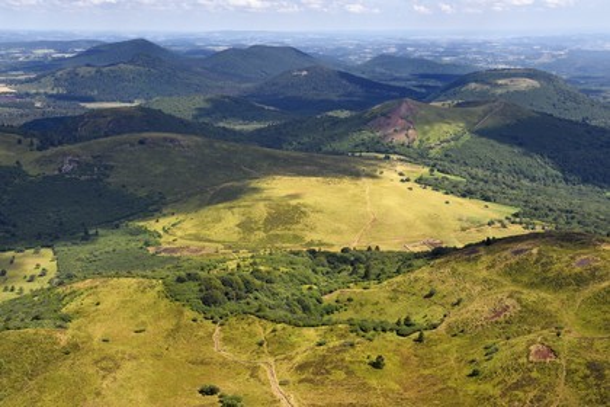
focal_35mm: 52
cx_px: 305
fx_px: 881
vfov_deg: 26.0
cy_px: 204
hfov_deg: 38.2
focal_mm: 52
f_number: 11
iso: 200
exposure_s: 1/250
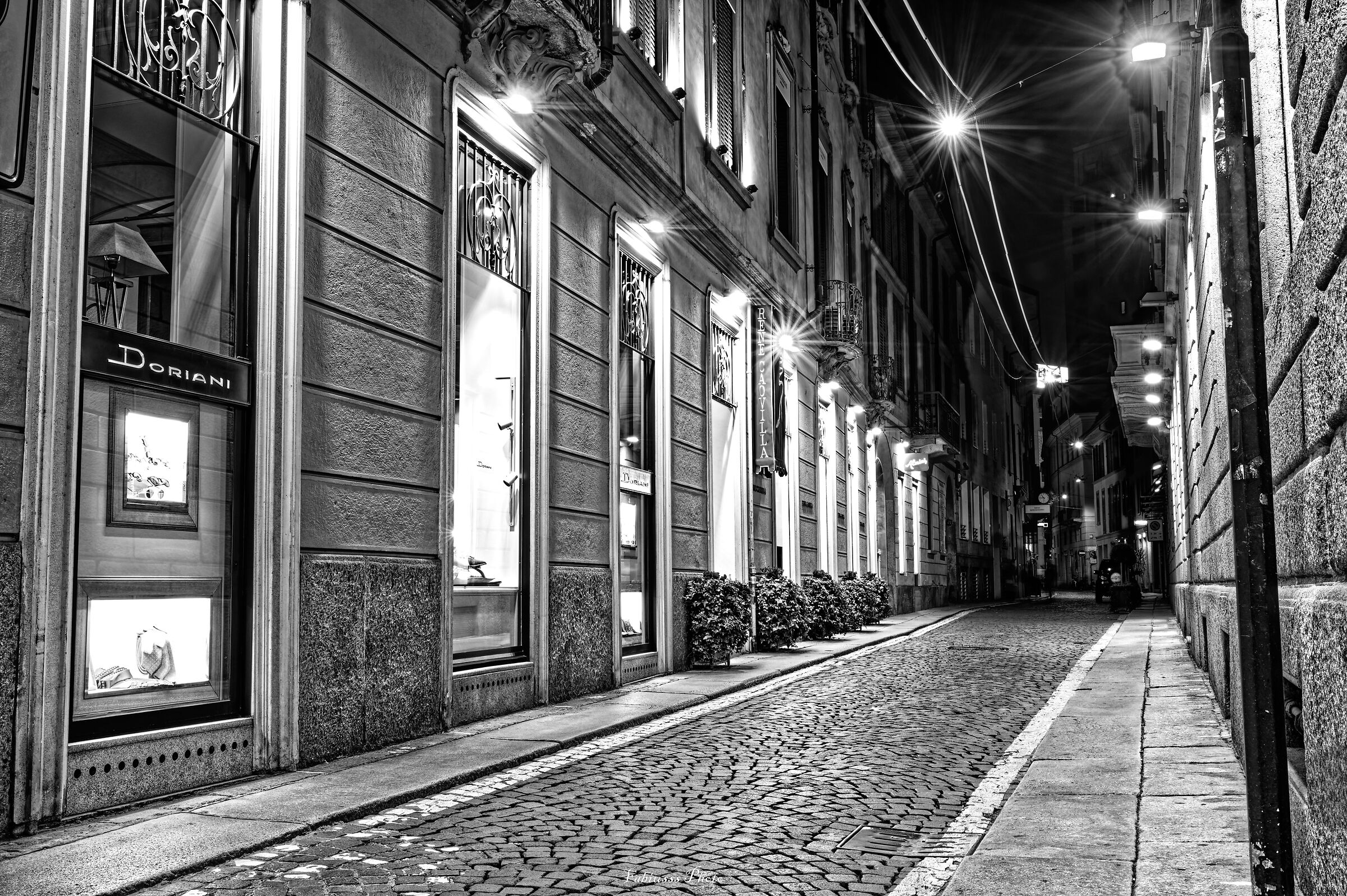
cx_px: 674
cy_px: 448
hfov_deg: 54.5
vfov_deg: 37.8
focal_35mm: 35
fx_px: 1309
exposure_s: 4
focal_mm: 35
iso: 100
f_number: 22
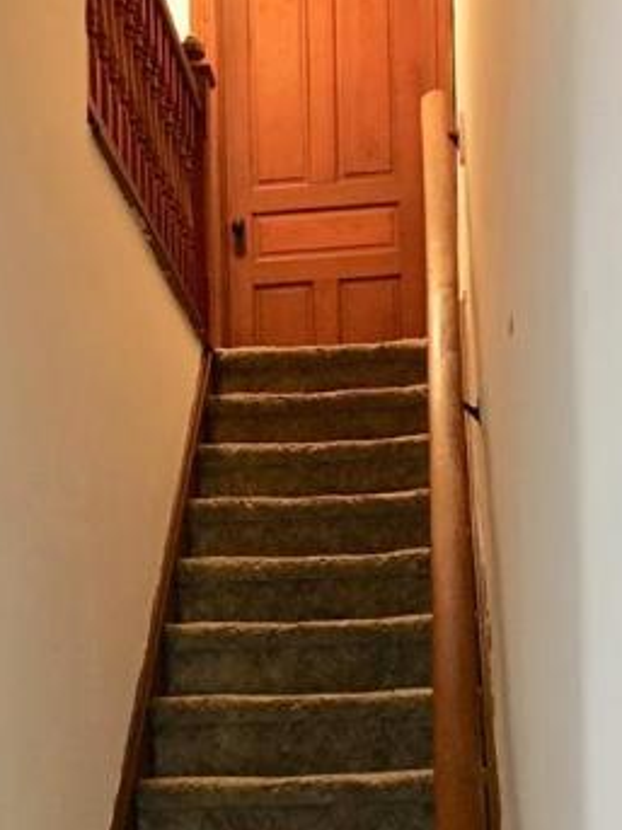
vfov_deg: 28.6
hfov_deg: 22.5
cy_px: 755
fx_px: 1558
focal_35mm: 65
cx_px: 220
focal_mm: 4.15
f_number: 2.2
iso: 200
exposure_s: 1/15
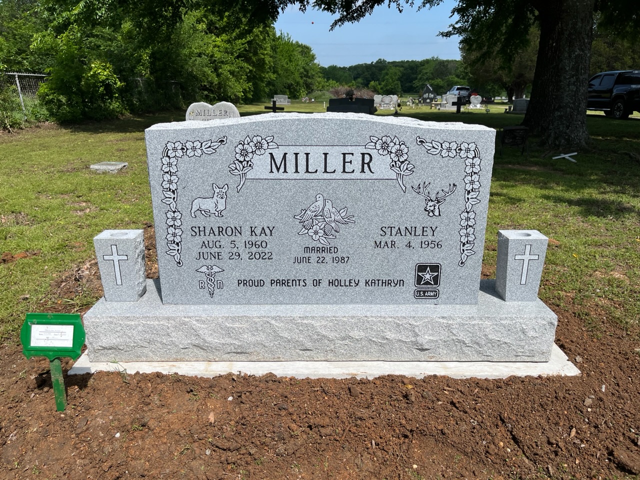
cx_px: 320
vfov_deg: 53.1
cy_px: 240
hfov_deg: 67.3
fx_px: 481
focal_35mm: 26
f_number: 1.6
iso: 50
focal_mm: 5.1
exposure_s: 1/4149
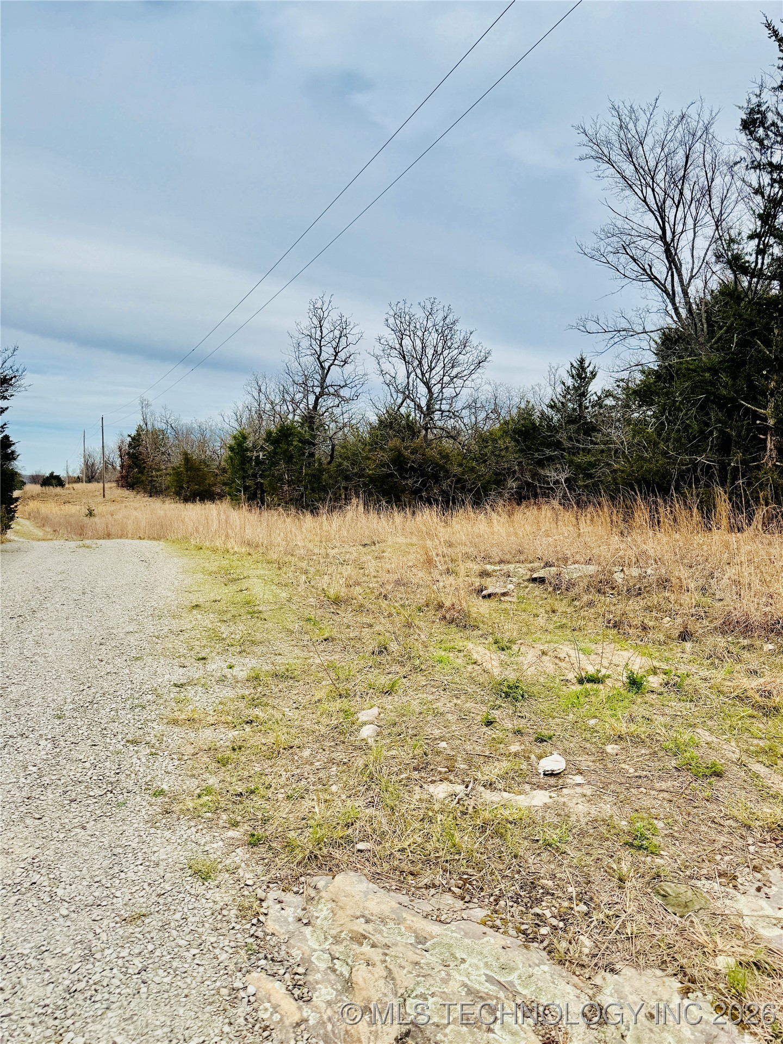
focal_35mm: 24
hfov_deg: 56.8
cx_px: 392
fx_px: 724
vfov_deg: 71.6
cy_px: 522
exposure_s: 1/5714
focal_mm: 6.76
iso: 80
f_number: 1.78
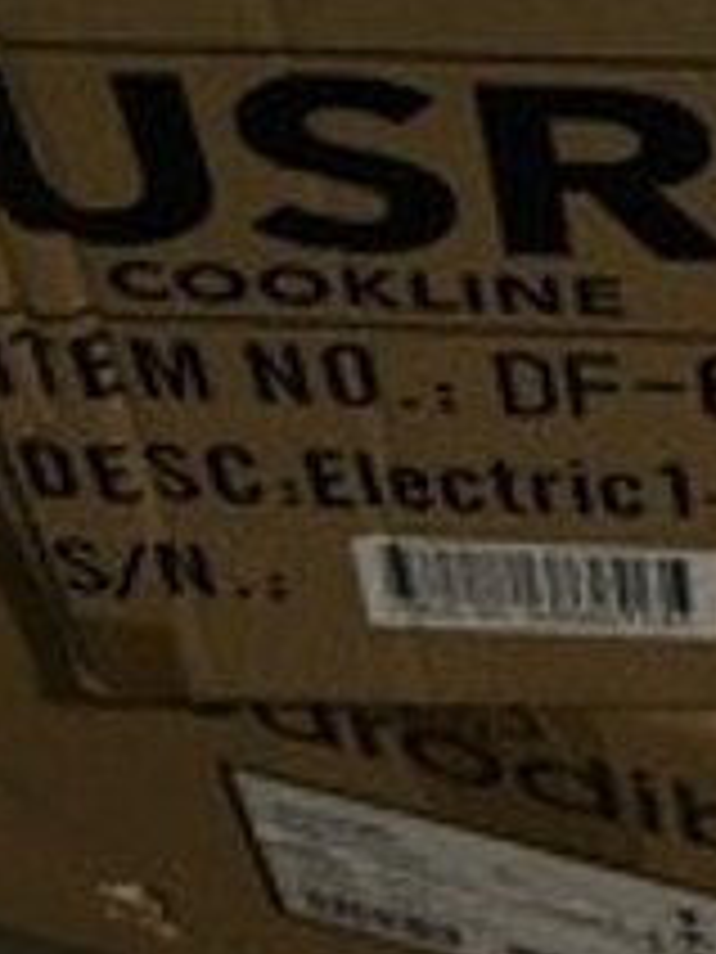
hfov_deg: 12.9
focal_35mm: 111
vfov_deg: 15.6
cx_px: 955
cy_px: -668
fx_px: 3061
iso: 64
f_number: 2.2
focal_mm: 4.15
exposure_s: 1/15
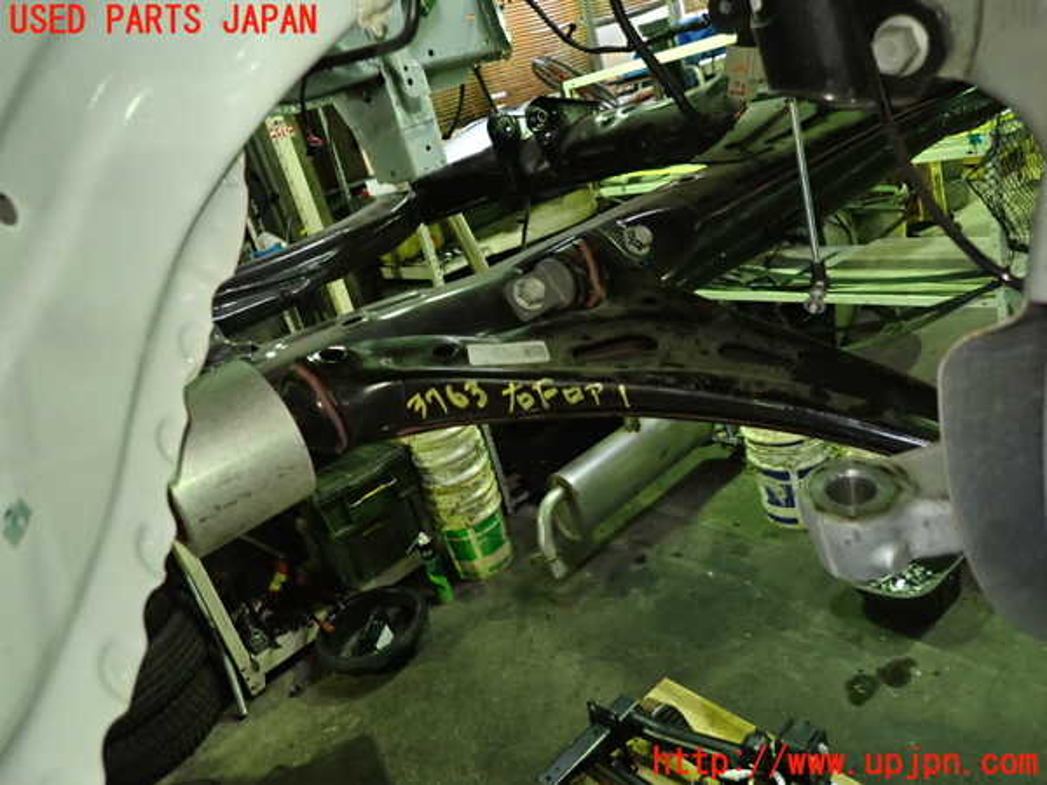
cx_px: 524
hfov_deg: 69.4
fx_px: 756
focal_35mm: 25
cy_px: 392
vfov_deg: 54.9
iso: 800
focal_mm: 4.5
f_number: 2
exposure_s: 1/30
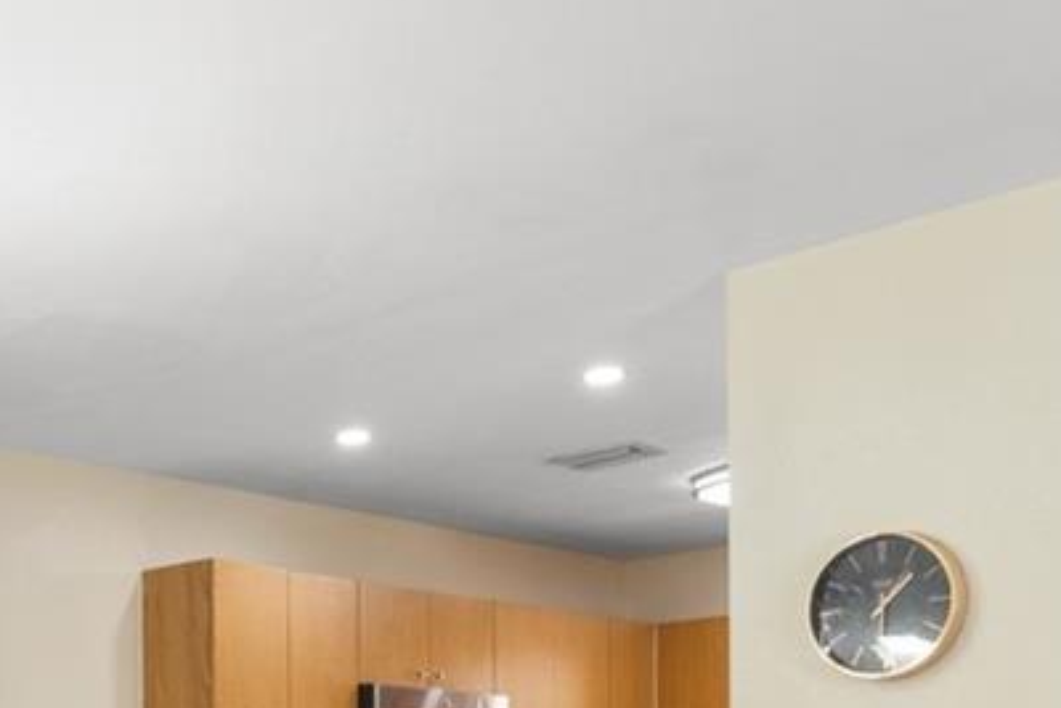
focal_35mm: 56
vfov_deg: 22.2
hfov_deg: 33.0
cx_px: 32
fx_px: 1651
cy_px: 862
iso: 500
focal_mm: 14
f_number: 9
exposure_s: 1/5
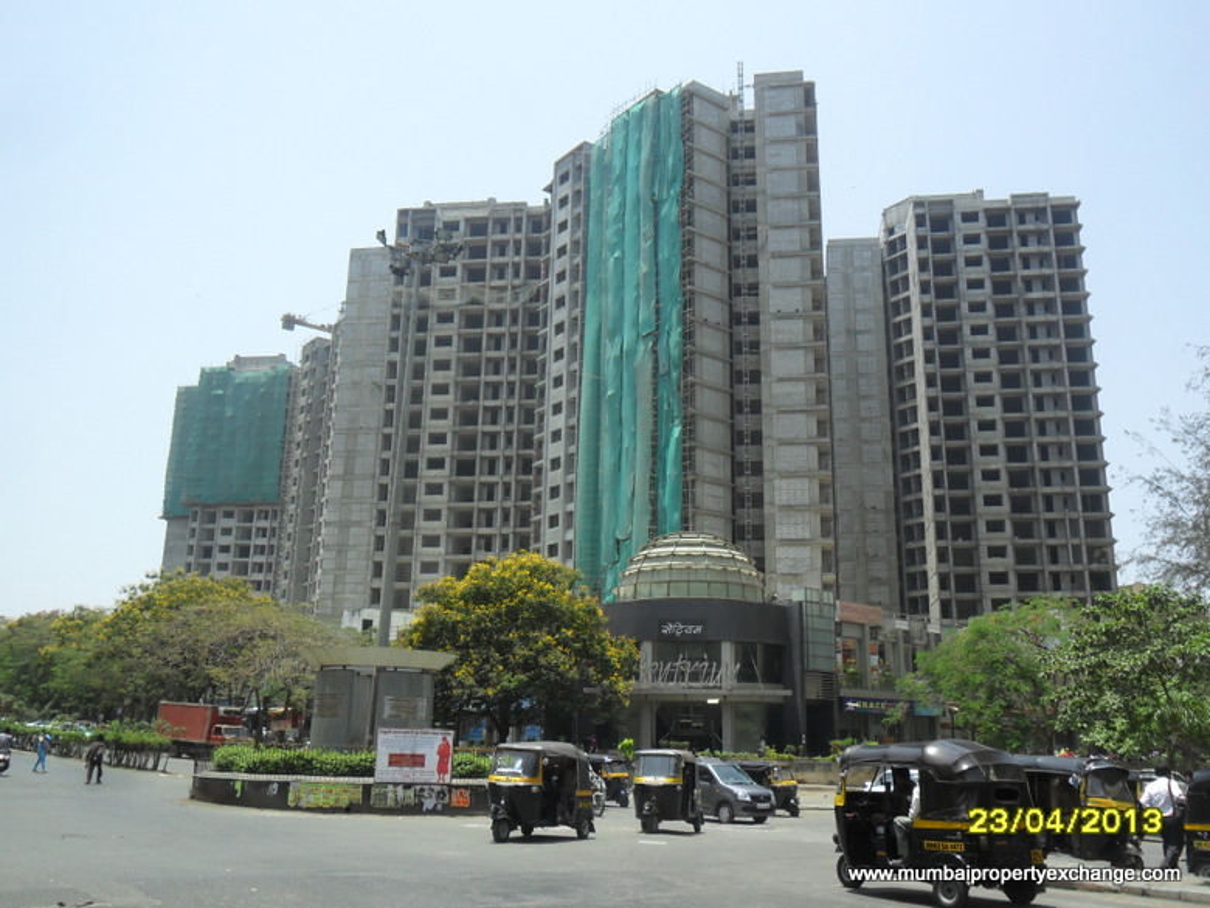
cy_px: 454
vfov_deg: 44.2
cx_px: 605
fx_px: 1119
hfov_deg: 56.8
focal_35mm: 32
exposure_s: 1/750
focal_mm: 5.7
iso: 100
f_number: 3.7
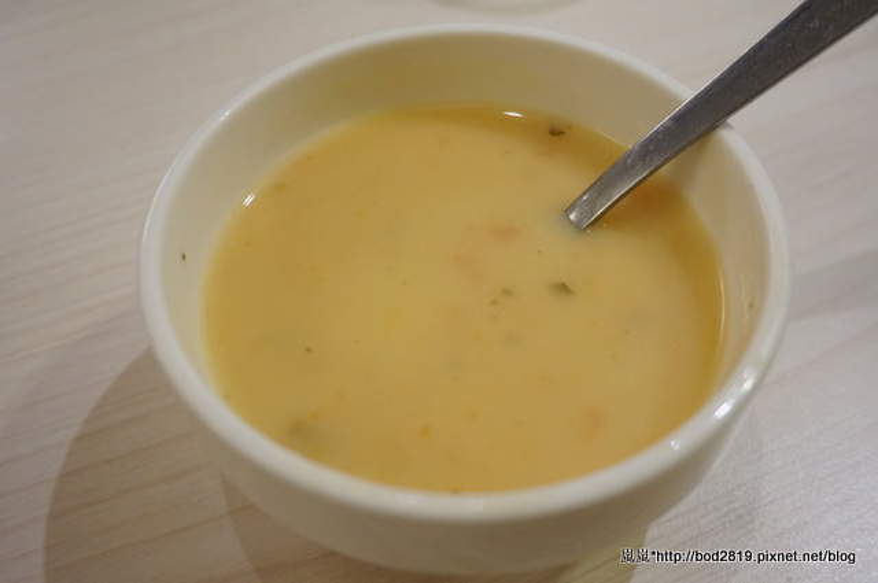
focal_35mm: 38
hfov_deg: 51.3
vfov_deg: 35.4
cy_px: 292
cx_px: 439
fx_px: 913
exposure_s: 1/60
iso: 1600
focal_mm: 25
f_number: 4.5
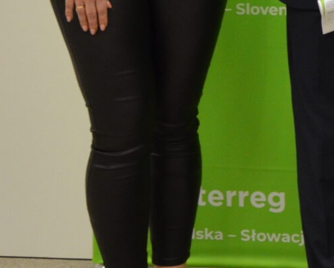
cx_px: 649
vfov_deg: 8.4
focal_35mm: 179
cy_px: -137
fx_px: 1774
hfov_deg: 10.0
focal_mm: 25
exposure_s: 1/60
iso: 720
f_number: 4
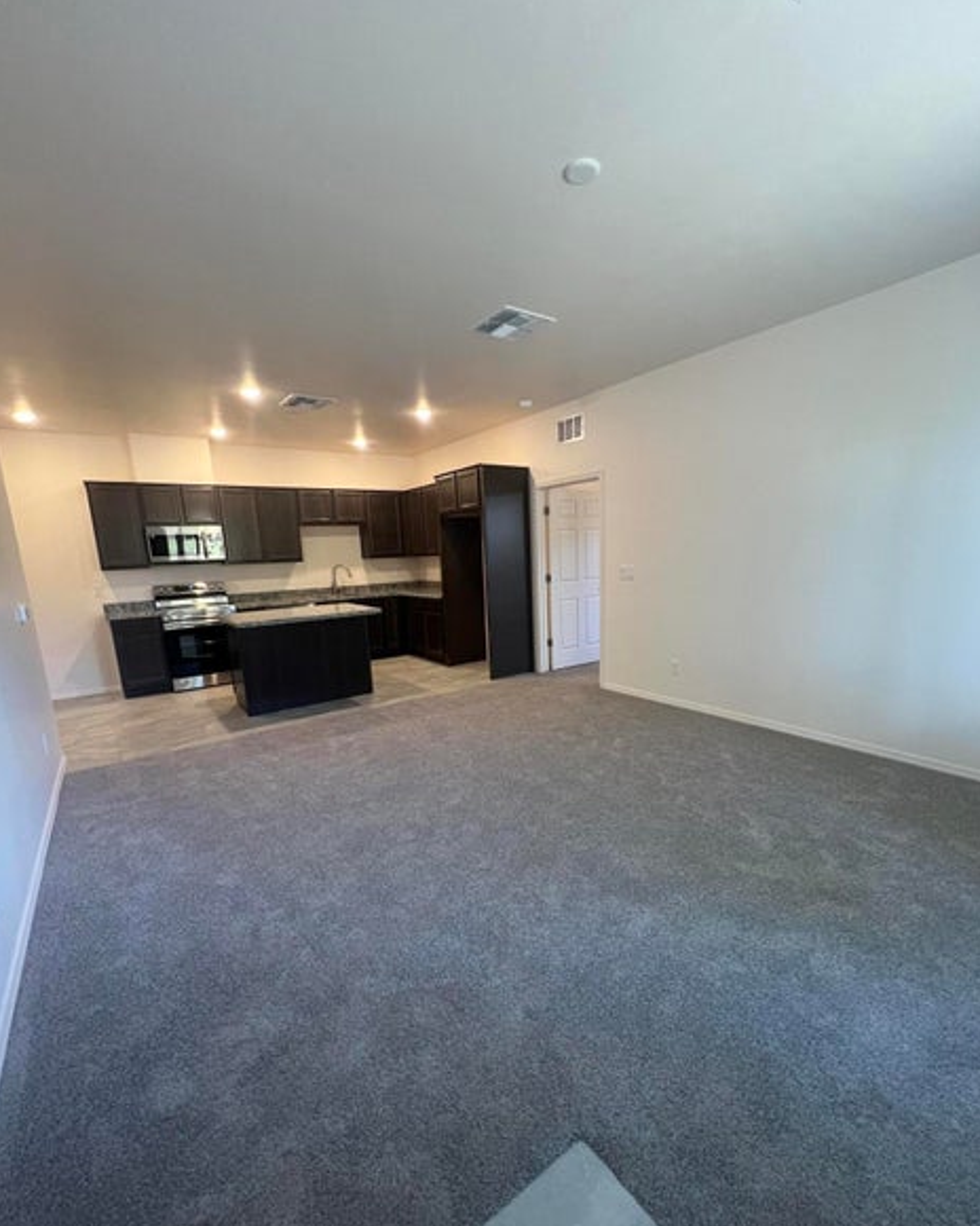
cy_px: 666
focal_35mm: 14
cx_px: 498
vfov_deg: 100.5
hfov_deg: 88.0
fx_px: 508
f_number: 1.8
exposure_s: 1/60
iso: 200
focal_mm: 1.57
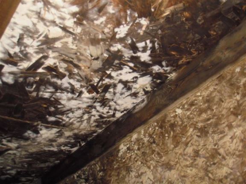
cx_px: 123
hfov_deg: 49.0
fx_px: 270
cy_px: 92
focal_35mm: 38
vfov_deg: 37.7
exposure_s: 1/30
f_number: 3.5
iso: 125
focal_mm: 6.7
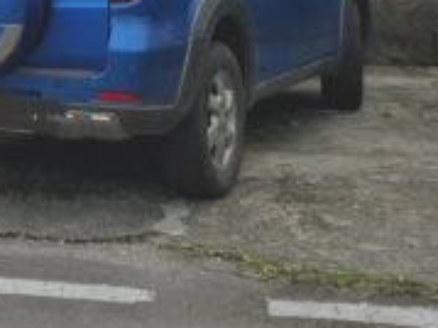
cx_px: -210
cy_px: -277
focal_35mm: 103
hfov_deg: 17.3
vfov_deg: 12.9
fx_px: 1302
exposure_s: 1/2817
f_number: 1.8
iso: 50
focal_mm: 5.54
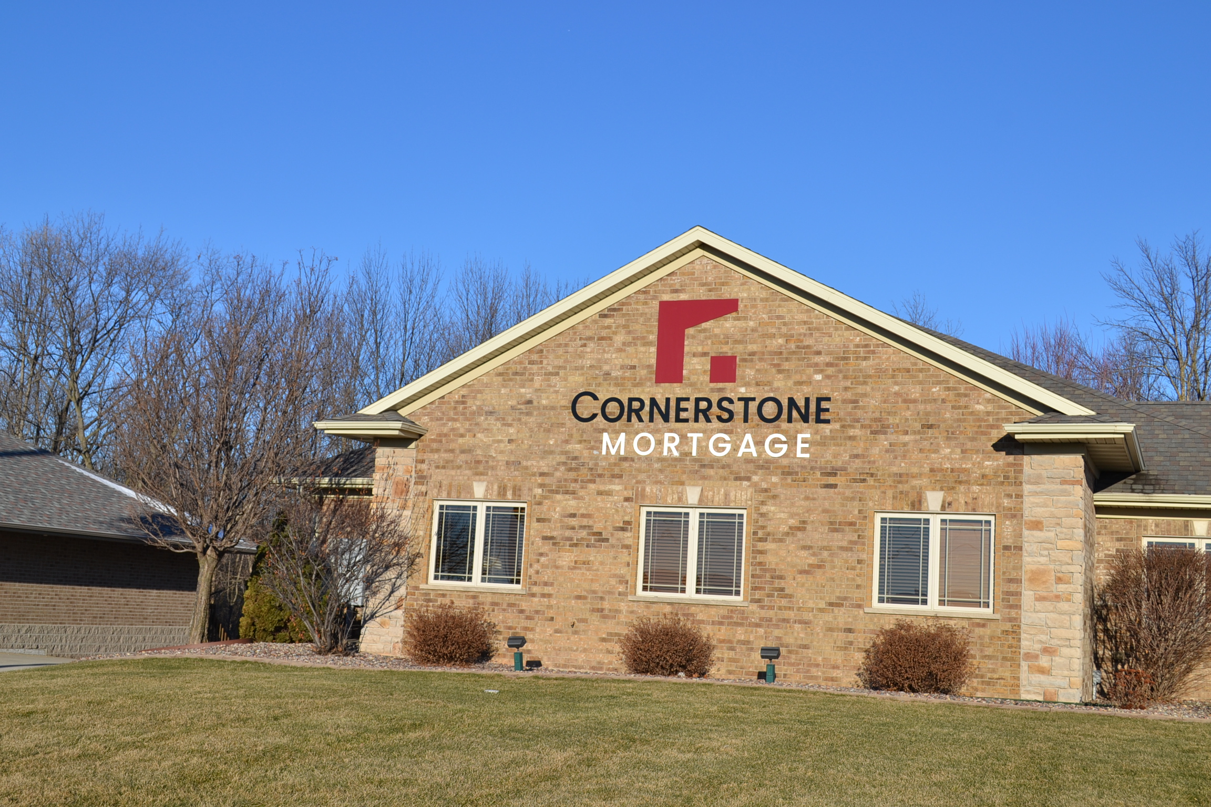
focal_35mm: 42
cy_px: 404
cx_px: 606
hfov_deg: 46.4
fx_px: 1413
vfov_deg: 31.9
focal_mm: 28
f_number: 8
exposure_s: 1/250
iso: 100
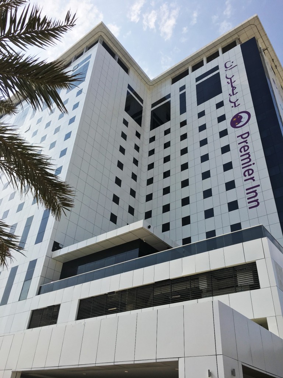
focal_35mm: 29
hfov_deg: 48.2
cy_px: 189
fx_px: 316
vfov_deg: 61.7
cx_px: 142
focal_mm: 4.15
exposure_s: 1/2079
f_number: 2.2
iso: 25
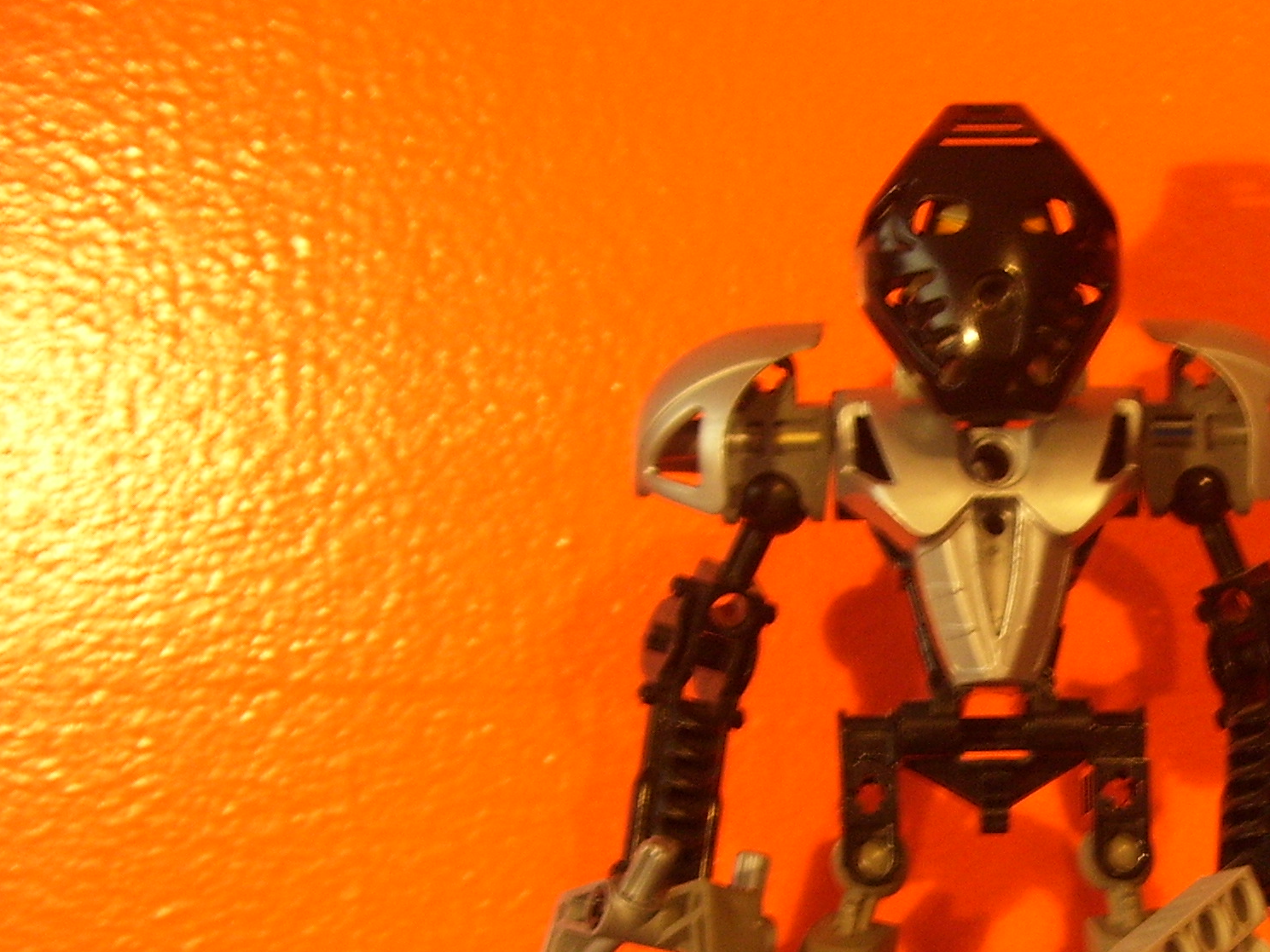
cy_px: 770
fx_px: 2348
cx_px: 1087
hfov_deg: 29.3
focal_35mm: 64
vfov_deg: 22.6
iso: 160
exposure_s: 1/8
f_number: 2.7
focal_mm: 6
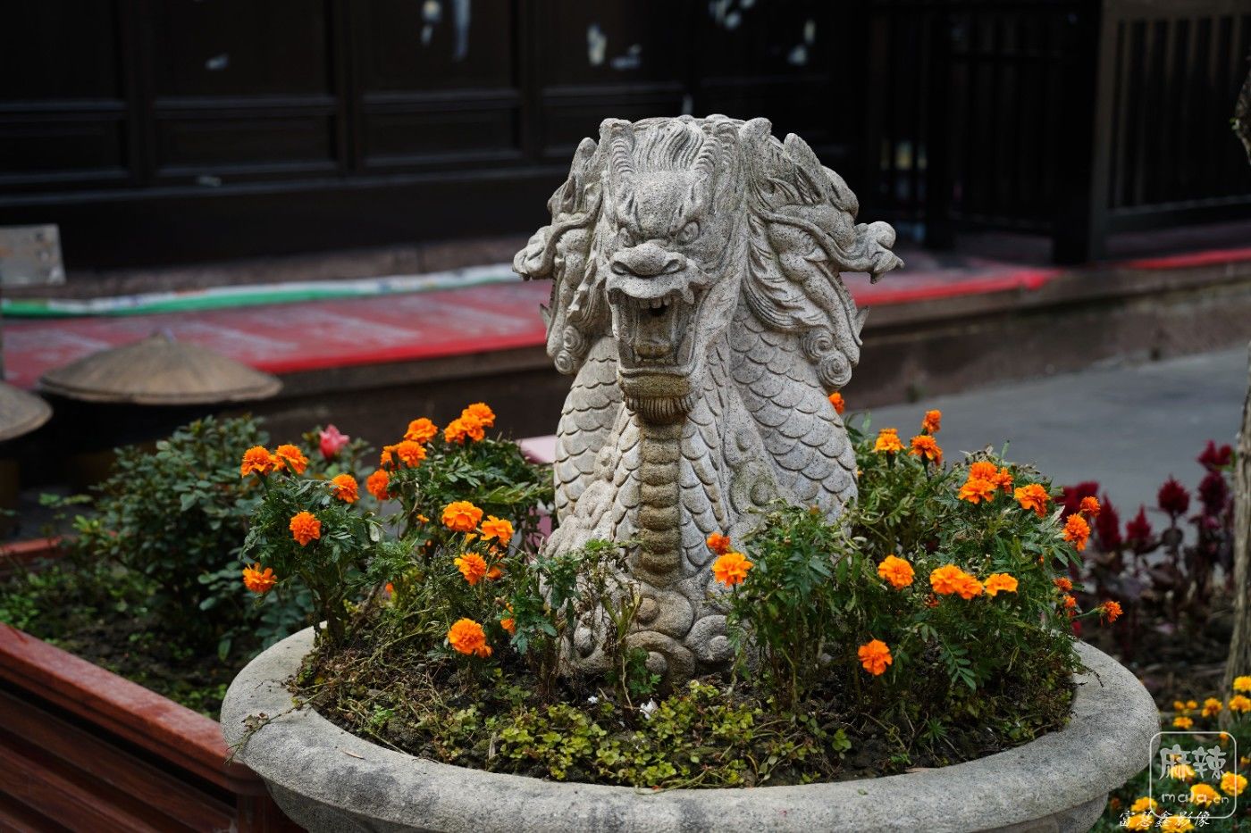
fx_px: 2432
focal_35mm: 70
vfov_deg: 19.5
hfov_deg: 28.8
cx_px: 626
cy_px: 416
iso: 160
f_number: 4.5
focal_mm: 70
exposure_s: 1/160
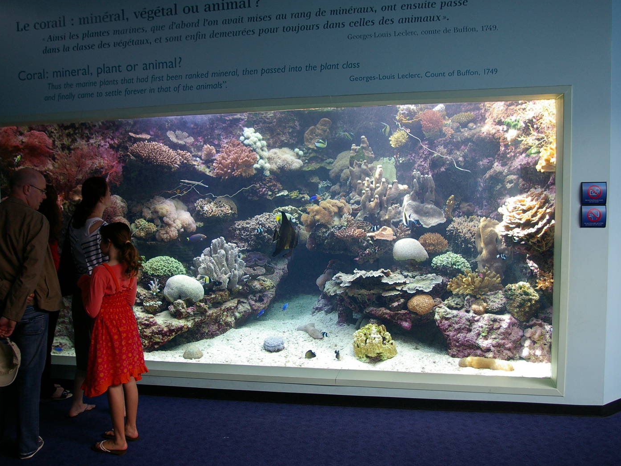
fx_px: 592
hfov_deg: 55.3
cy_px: 231
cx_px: 292
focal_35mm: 33
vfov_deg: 43.0
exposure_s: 1/60
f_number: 4.5
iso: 400
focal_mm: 20
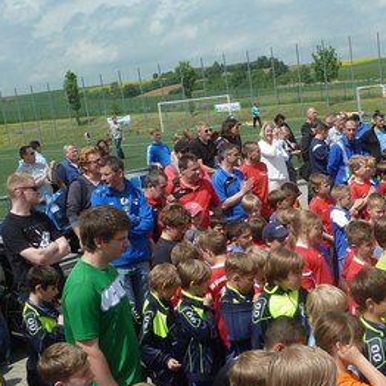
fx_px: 744
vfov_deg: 28.8
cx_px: 317
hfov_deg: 28.4
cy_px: 270
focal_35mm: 59
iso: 80
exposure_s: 1/1000
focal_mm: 4.1
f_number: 3.3
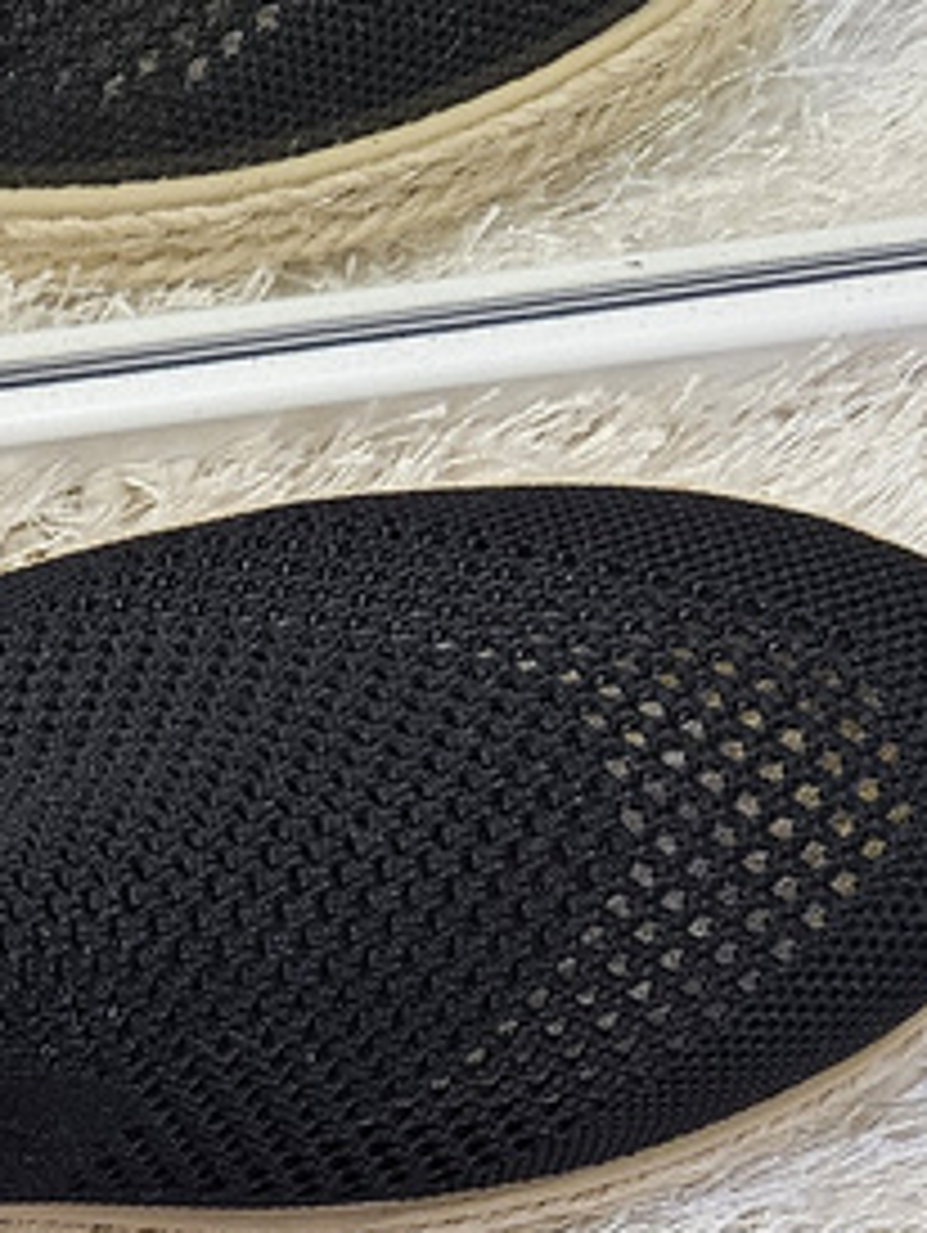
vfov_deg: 17.1
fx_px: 3886
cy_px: 1521
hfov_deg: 13.1
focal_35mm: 109
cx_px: -313
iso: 500
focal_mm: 5.4
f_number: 1.8
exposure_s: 1/100
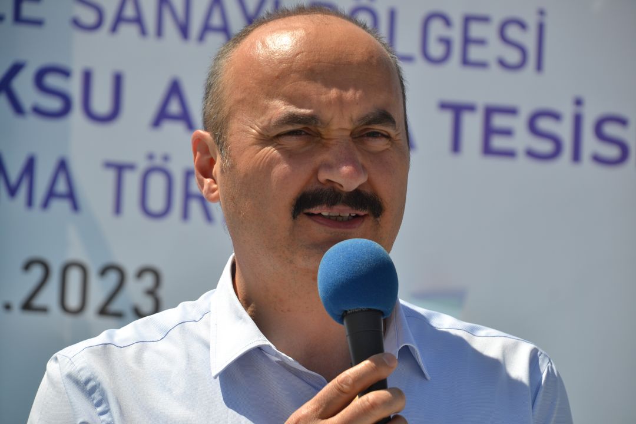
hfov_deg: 10.2
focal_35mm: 202
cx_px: 318
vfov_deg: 6.8
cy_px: 212
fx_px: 3577
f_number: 5.6
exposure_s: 1/500
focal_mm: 135
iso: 110
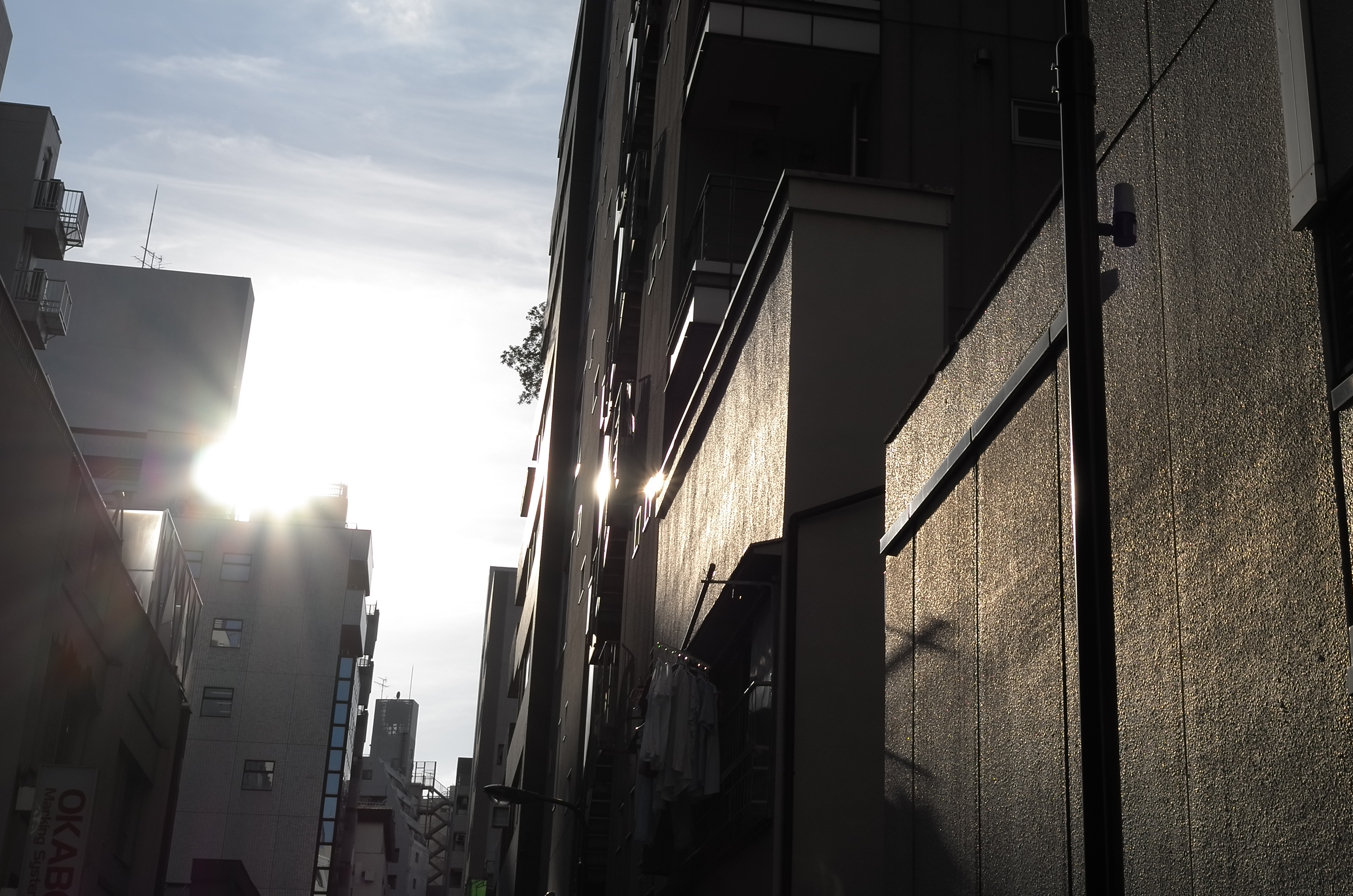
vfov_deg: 25.7
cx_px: 970
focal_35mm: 52
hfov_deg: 37.6
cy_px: 283
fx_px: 1950
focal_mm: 24
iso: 100
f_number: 8
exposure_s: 1/800
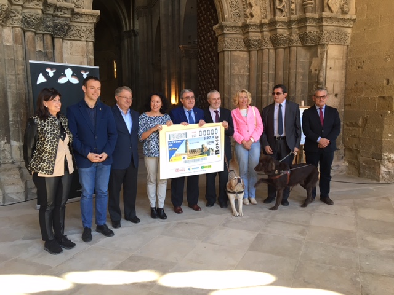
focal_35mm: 29
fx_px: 330
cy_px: 148
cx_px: 197
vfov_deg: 48.2
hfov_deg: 61.7
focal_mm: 4.15
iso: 25
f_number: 2.2
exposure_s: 1/33
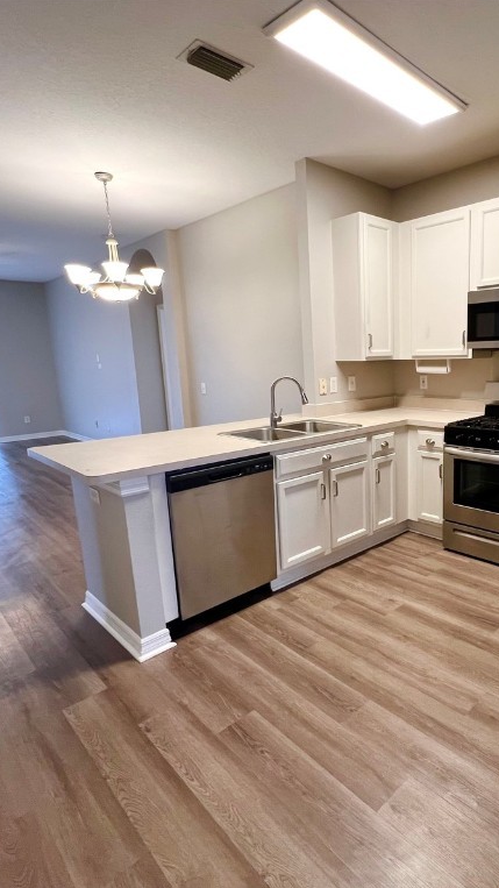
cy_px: 443
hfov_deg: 56.0
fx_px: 447
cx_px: 363
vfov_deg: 89.6
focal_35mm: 19
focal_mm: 1.57
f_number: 1.8
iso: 125
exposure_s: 1/60
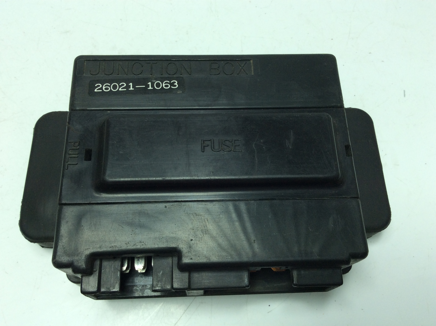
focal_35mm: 32
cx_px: 218
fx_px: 402
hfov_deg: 56.9
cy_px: 163
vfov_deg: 44.1
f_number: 2.4
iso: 32
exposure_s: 1/314
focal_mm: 3.3
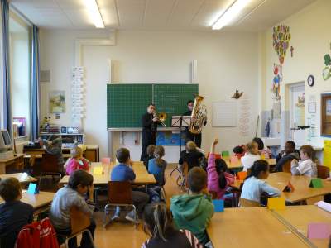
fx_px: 344
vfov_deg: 39.7
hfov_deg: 51.4
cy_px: 124
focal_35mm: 36
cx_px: 166
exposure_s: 1/30
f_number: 2.8
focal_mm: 6
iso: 160
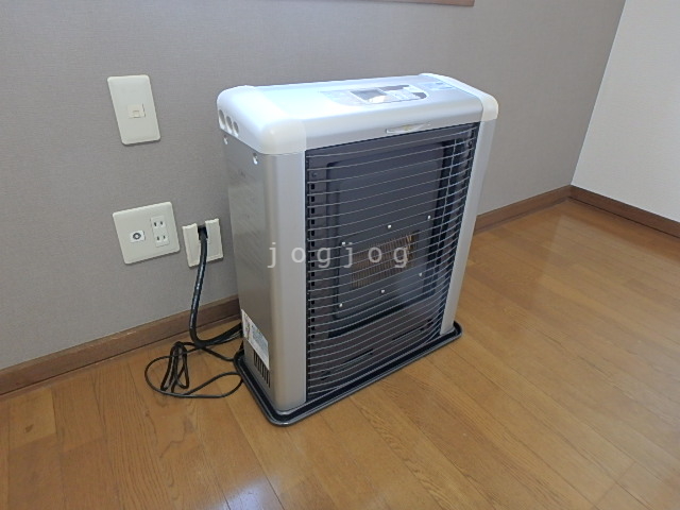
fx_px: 413
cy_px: 255
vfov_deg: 63.4
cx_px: 340
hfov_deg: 79.0
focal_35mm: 21
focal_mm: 3.7
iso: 200
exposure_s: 1/40
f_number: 3.5
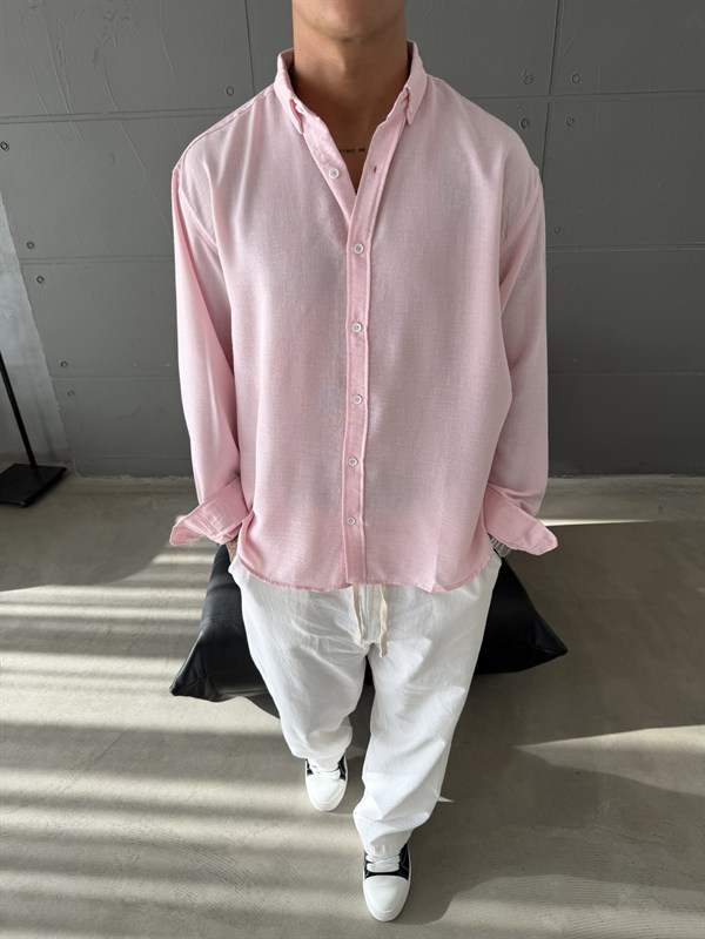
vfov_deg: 71.6
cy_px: 470
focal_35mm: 24
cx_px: 352
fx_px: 652
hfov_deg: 56.8
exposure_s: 1/571
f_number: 1.78
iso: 80
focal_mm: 6.76
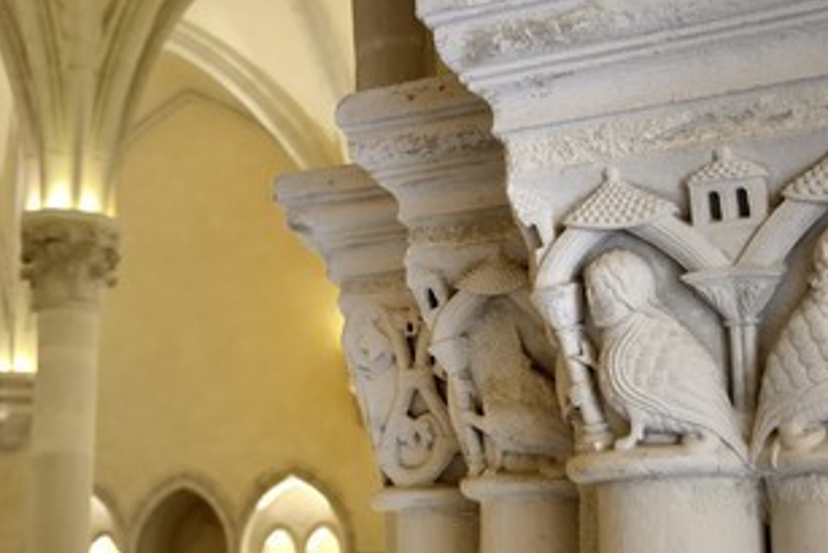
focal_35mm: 52
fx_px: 1197
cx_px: 437
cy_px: 367
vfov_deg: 25.9
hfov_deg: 38.2
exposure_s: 1/6
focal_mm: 38
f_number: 6.3
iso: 800
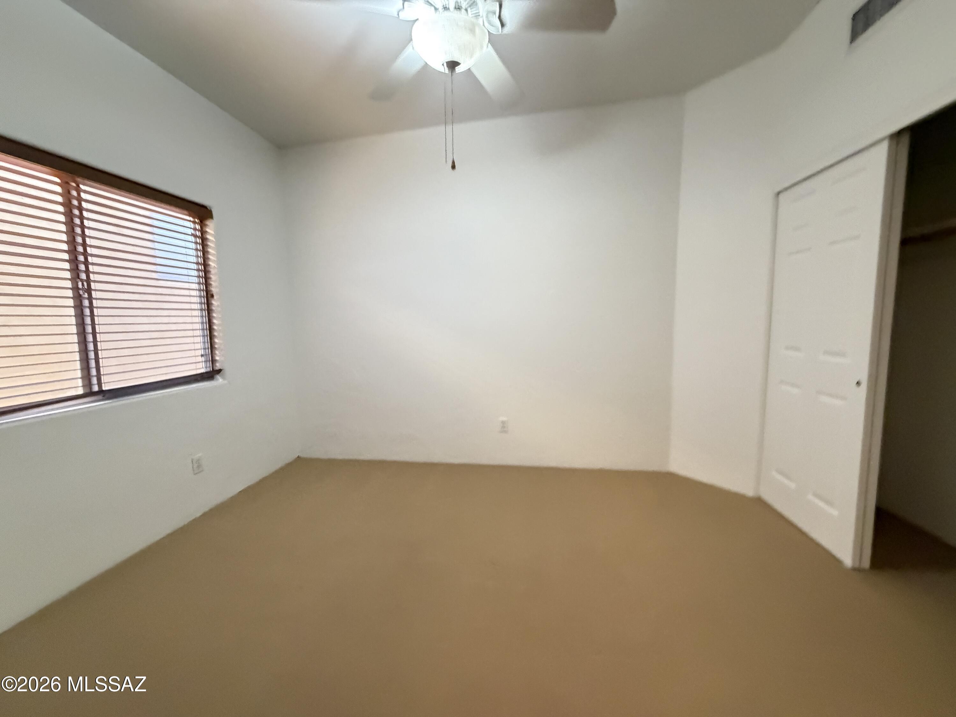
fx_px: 387
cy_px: 358
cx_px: 478
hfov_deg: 102.1
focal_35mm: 14
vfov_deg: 85.7
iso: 640
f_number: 2.2
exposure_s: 1/60
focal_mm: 2.22
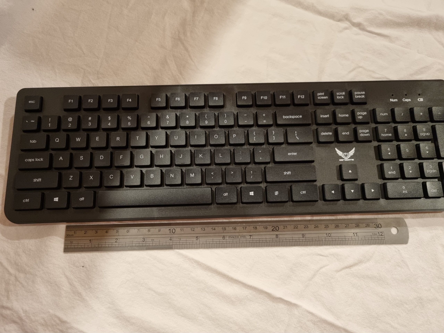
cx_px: 222
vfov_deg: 53.1
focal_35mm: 26
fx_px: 333
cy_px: 166
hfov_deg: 67.3
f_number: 1.8
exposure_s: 1/50
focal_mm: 5.4
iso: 640
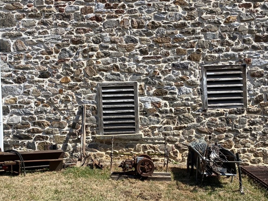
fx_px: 310
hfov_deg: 46.8
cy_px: 117
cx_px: 127
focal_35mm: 40
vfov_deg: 35.9
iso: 32
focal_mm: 4.25
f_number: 1.8
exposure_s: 1/2513
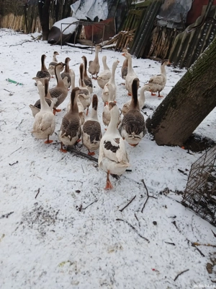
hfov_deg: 53.1
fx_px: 216
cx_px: 108
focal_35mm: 26
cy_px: 144
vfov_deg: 67.3
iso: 32
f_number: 1.8
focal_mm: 3.98
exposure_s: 1/100
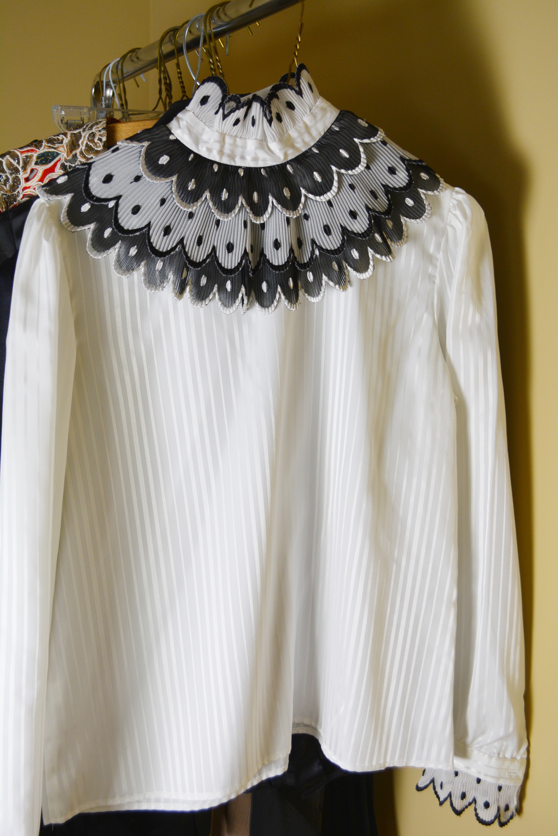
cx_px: 279
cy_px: 418
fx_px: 837
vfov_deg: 53.1
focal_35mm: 36
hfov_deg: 36.9
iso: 400
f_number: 5
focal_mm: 24
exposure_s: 1/100
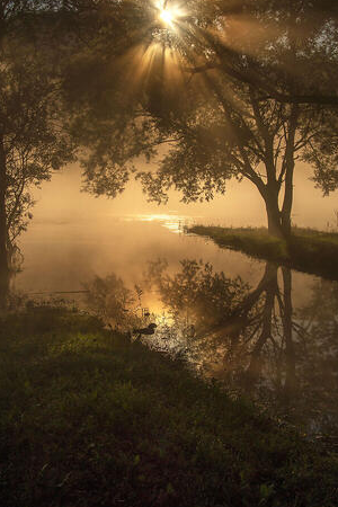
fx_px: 789
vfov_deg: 35.6
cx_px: 160
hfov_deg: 24.2
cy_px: 231
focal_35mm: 56
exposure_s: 1/500
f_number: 16
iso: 100
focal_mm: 28
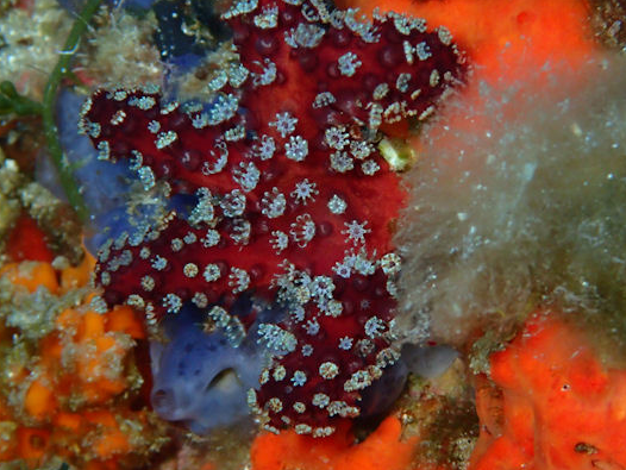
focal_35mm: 116
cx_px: 317
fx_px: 2099
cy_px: 240
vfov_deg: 12.8
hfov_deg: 17.0
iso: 640
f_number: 6.3
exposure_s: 1/200
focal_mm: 18
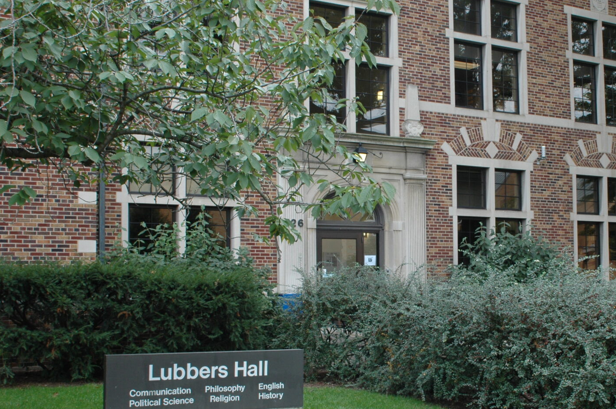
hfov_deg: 39.8
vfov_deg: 27.4
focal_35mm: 49
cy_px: 241
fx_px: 838
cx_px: 417
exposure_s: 1/30
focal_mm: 24
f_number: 11
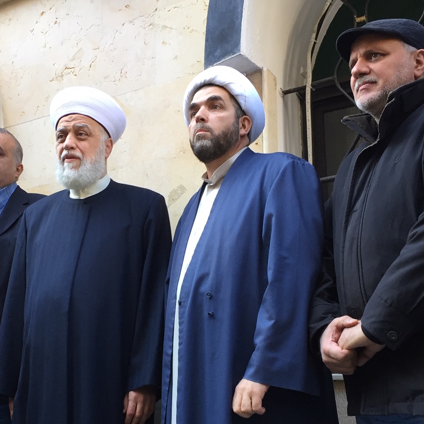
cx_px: 155
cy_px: 269
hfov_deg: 33.8
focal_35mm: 50
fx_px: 693
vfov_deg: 33.8
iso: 32
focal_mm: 4.15
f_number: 2.2
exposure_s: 1/33
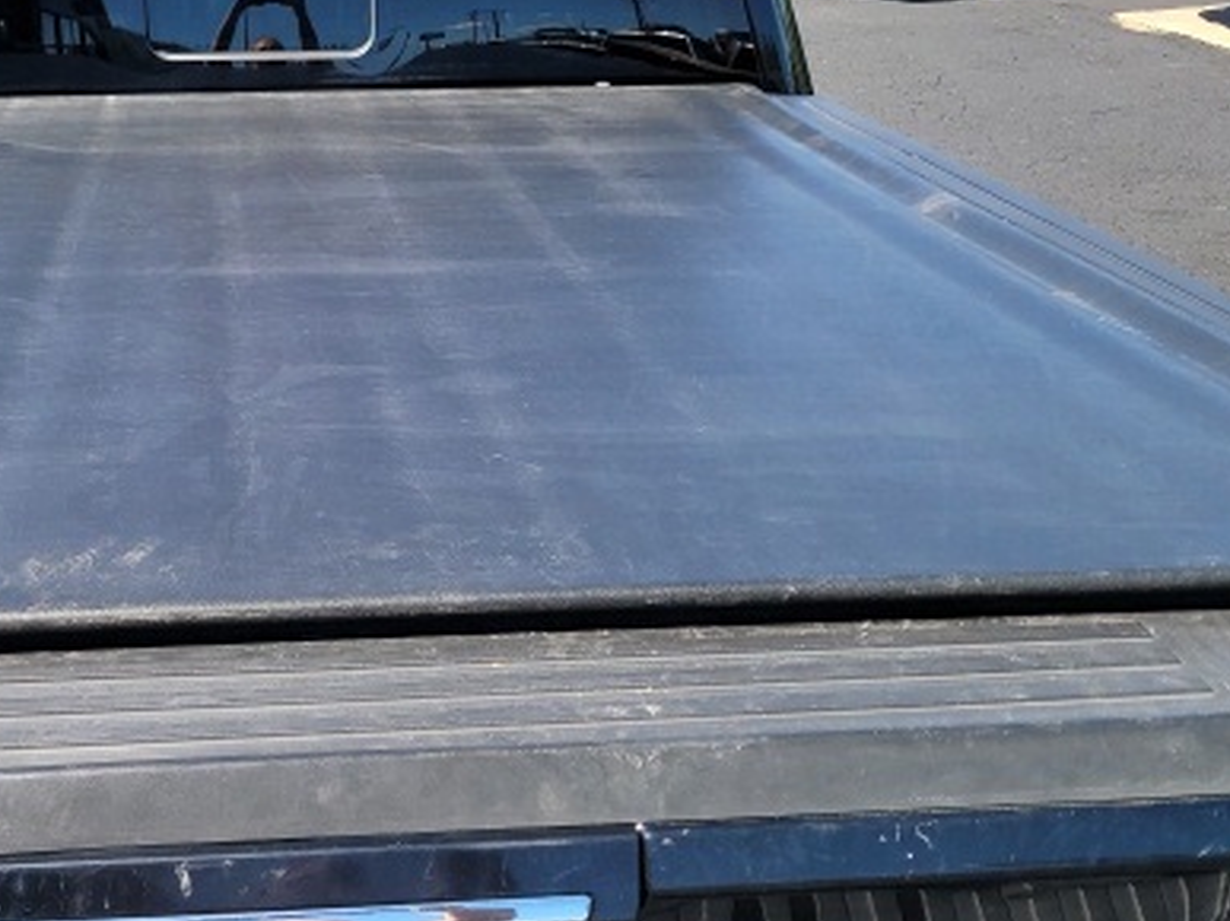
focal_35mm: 43
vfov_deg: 33.3
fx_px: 1527
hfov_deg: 42.9
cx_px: 359
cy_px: 311
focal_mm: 5.4
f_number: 1.8
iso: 50
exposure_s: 1/914
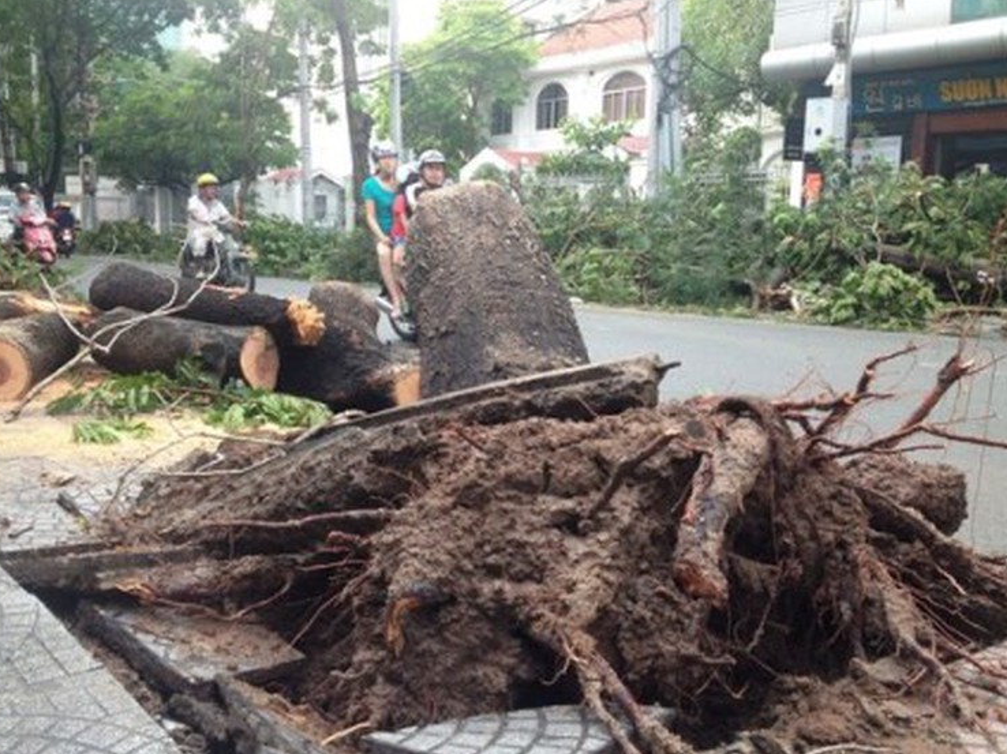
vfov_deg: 38.6
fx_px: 1076
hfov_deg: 50.2
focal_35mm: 37
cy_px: 363
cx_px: 495
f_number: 2.4
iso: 80
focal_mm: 4.28
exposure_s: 1/120
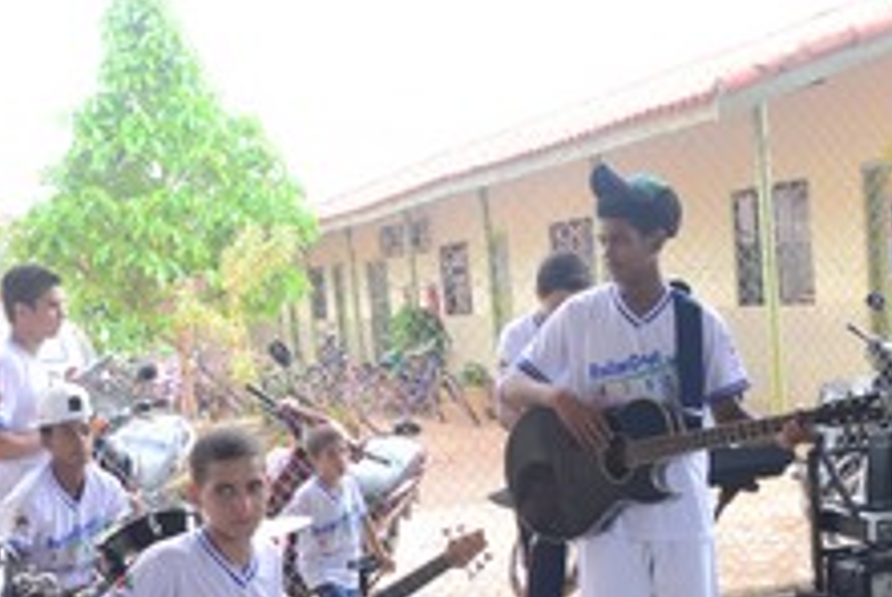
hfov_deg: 32.6
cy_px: 573
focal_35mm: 61
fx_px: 1513
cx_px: 589
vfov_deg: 21.7
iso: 400
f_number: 5.6
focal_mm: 20
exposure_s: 1/160
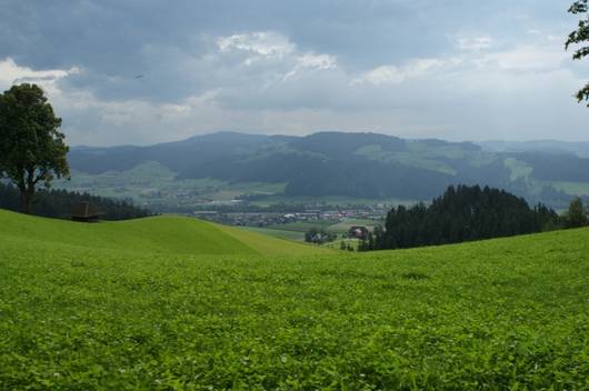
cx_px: 294
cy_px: 196
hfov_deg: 57.3
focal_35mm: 33
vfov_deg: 39.9
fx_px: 539
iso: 100
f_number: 10
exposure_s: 1/160
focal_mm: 22
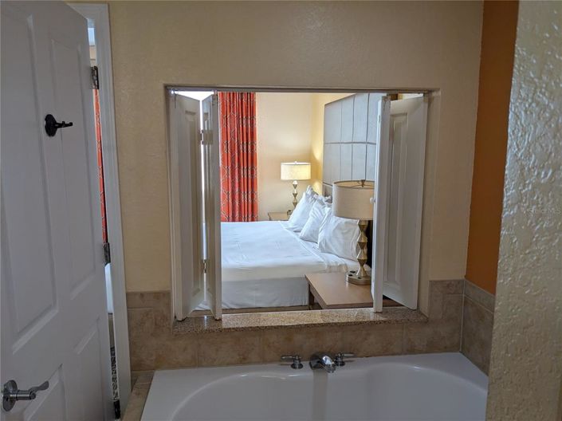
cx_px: 281
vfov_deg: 51.3
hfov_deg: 65.3
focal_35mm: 27
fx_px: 438
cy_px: 210
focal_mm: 4.38
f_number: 1.73
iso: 44
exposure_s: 1/121
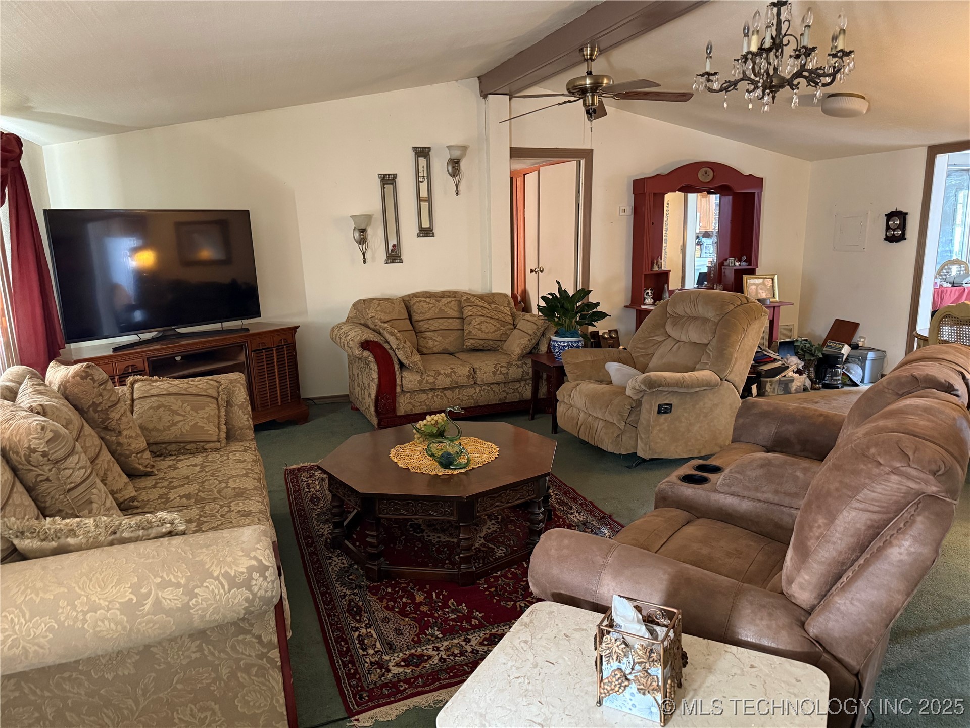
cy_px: 364
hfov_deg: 71.6
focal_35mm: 24
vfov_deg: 56.8
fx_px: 673
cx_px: 485
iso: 800
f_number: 1.78
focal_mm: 6.76
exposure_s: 1/30
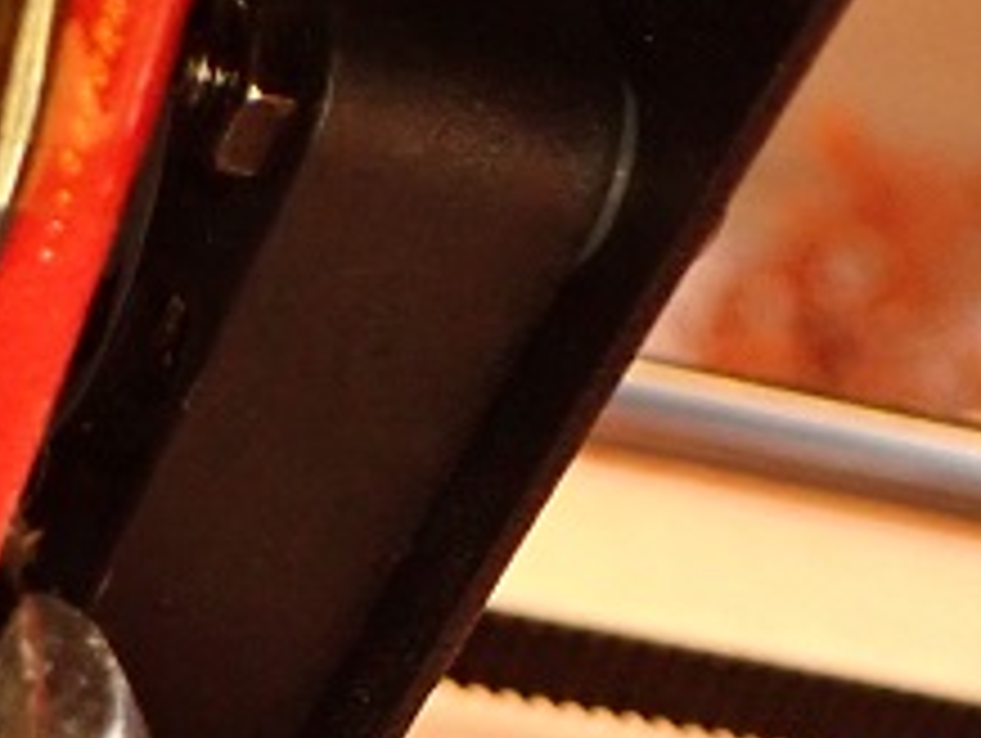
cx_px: -63
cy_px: 1053
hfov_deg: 17.3
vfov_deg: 12.9
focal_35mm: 110
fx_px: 3121
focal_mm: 5.4
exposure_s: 1/30
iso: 800
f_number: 2.3
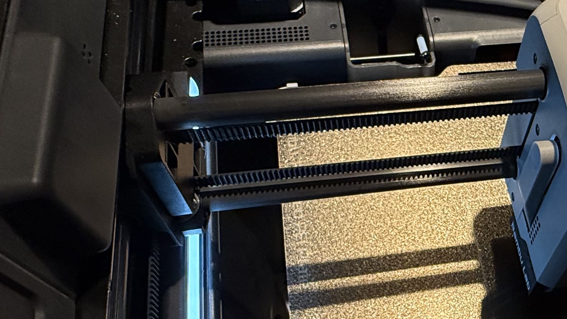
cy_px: 243
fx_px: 586
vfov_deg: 29.9
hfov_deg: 48.5
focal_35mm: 39
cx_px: 459
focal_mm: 2.22
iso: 200
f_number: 2.2
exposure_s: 1/120
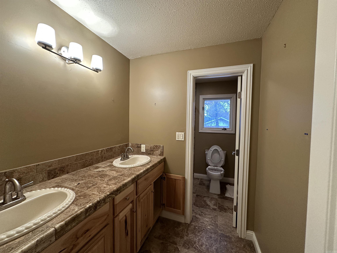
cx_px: 168
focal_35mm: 14
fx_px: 136
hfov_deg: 102.1
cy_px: 126
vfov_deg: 85.7
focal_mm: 2.22
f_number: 2.2
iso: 250
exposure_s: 1/60
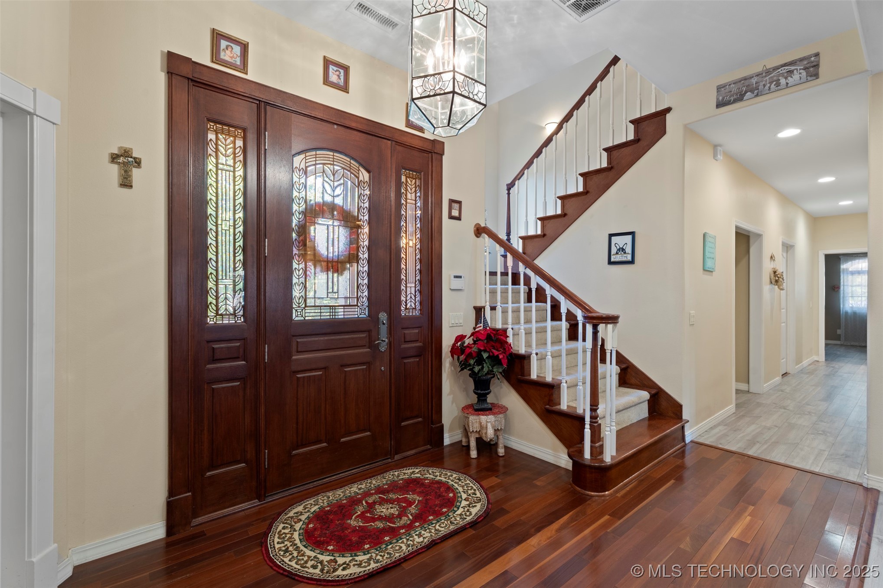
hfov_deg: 96.7
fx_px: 392
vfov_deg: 73.7
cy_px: 294
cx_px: 442
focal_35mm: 16
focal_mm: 16
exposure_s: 1.3
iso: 200
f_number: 9
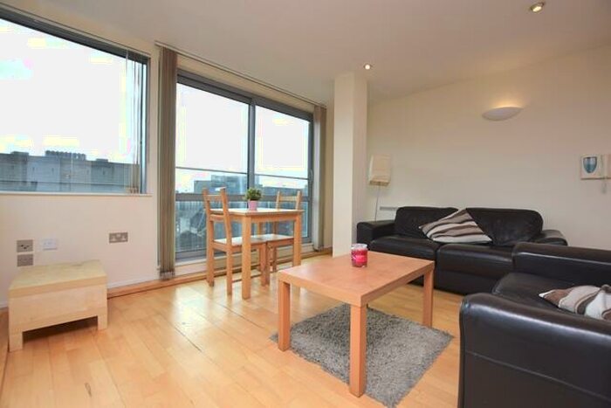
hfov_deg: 100.4
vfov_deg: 77.4
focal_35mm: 15
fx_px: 255
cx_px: 306
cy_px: 204
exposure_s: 1/125
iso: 100
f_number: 5.6
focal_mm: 10
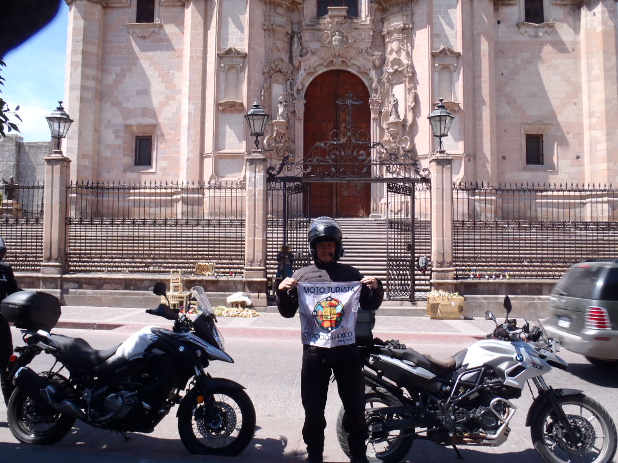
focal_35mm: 28
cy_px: 232
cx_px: 309
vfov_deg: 49.7
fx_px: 500
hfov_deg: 63.4
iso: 100
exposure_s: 1/60
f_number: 10
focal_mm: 5
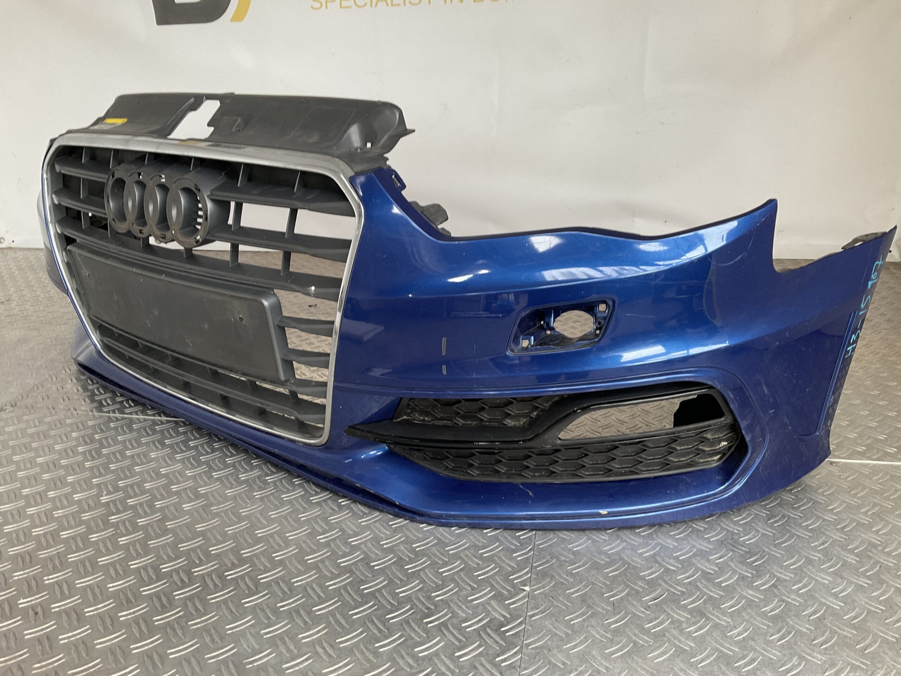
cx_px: 450
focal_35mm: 29
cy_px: 338
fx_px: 755
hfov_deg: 61.7
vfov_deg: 48.2
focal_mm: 3
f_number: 1.8
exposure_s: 1/60
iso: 50
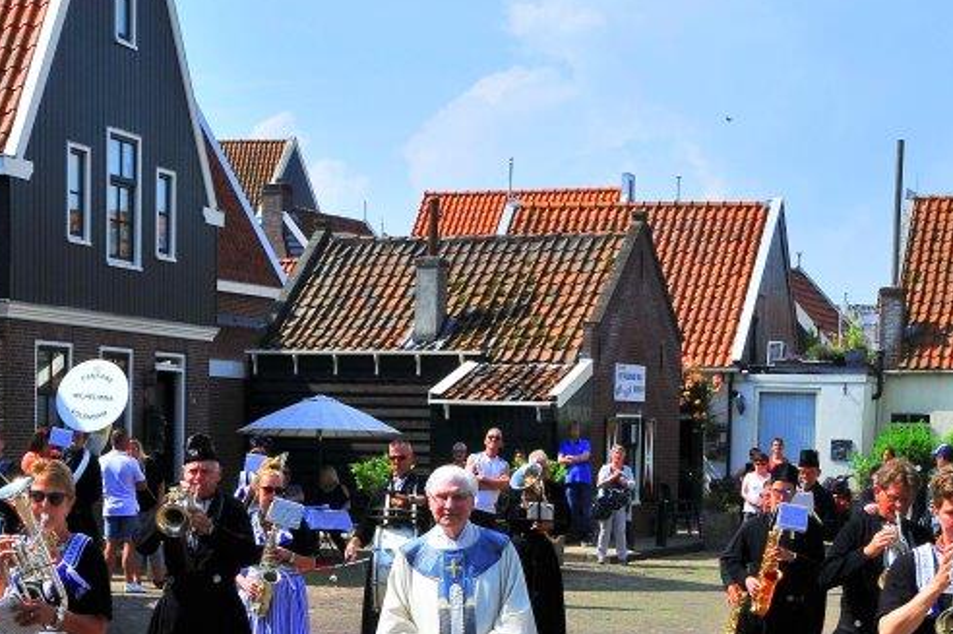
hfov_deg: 25.9
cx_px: 374
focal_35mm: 78
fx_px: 2064
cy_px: 615
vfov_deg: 17.1
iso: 200
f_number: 13
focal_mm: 25
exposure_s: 1/250
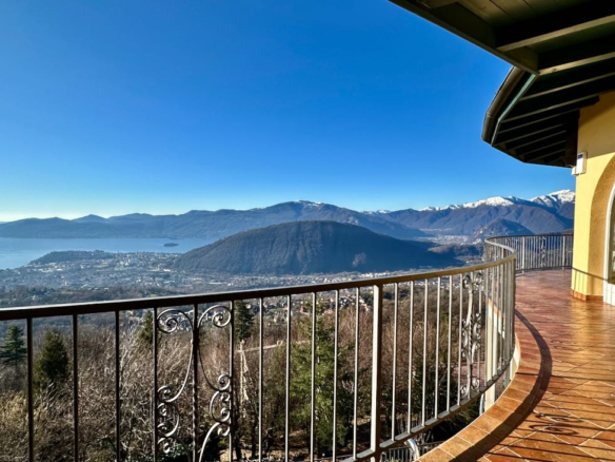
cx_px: 308
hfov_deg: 102.1
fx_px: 249
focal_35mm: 14
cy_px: 231
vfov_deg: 85.7
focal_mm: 2.22
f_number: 2.2
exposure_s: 1/1770
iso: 50
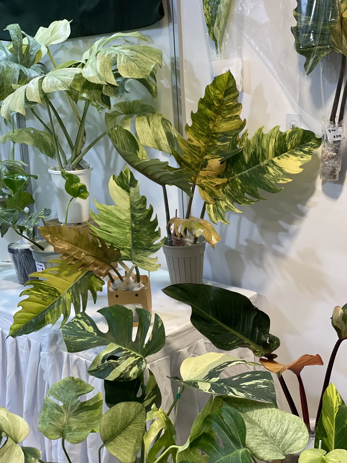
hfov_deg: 28.0
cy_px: 232
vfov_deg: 36.8
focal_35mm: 52
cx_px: 174
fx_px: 695
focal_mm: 6
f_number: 2
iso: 100
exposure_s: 1/100
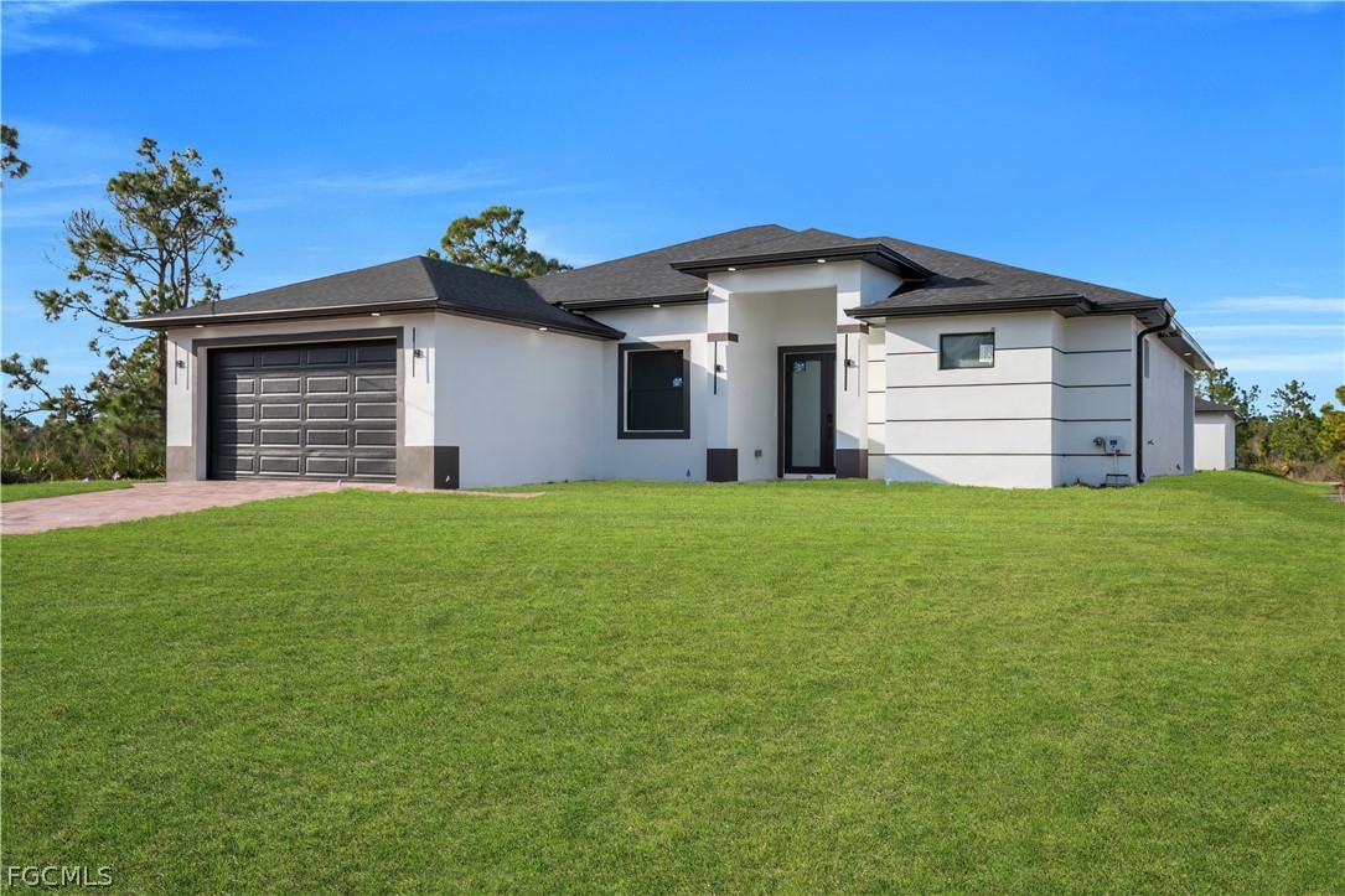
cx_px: 672
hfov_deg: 61.9
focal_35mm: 30
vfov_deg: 43.6
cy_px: 448
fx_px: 1121
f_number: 8
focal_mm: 20
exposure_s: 1/250
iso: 100
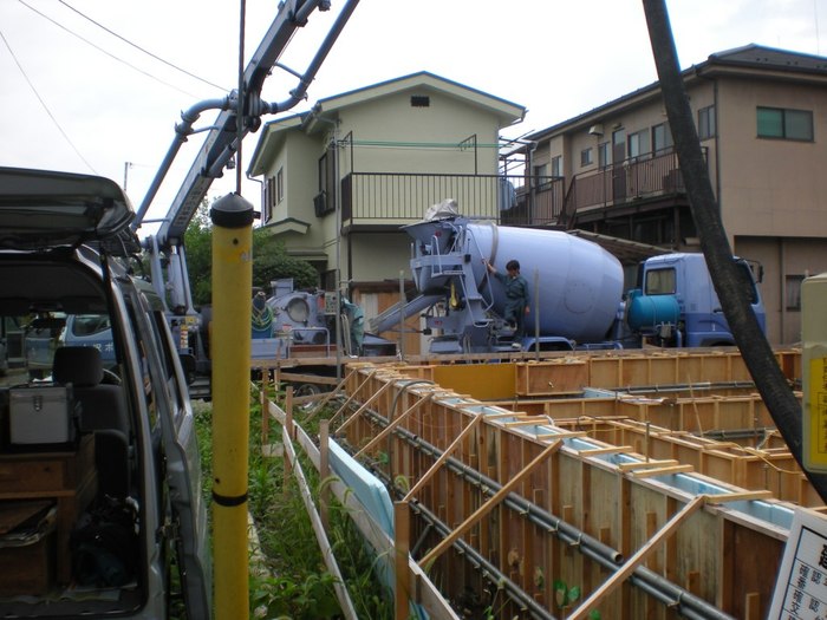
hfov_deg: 49.0
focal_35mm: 38
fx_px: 908
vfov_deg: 37.7
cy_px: 310
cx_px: 414
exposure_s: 1/342
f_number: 4.6
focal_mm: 6.3
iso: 64
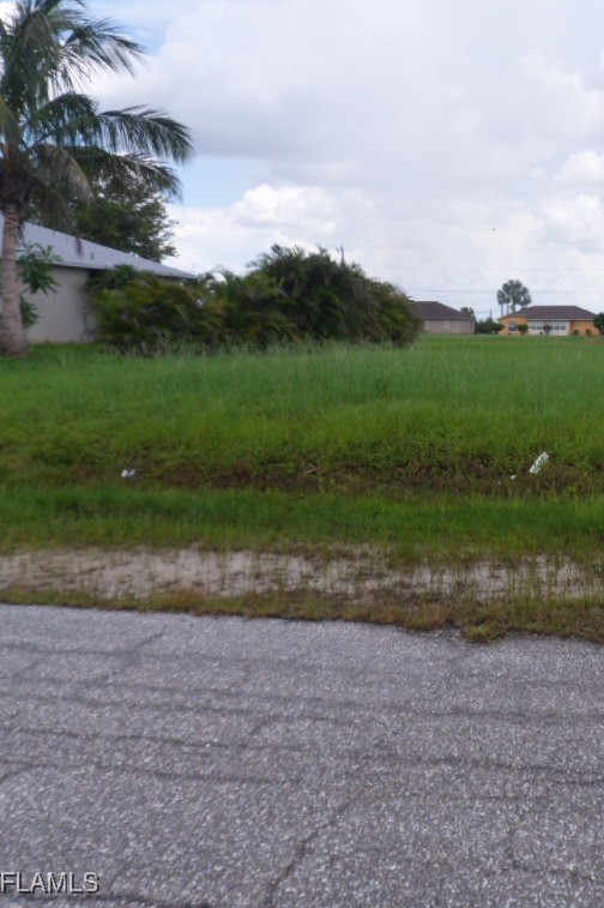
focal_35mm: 38
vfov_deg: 50.7
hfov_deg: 32.9
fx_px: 957
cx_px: 566
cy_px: 449
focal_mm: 4.9
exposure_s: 1/750
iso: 80
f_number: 3.3
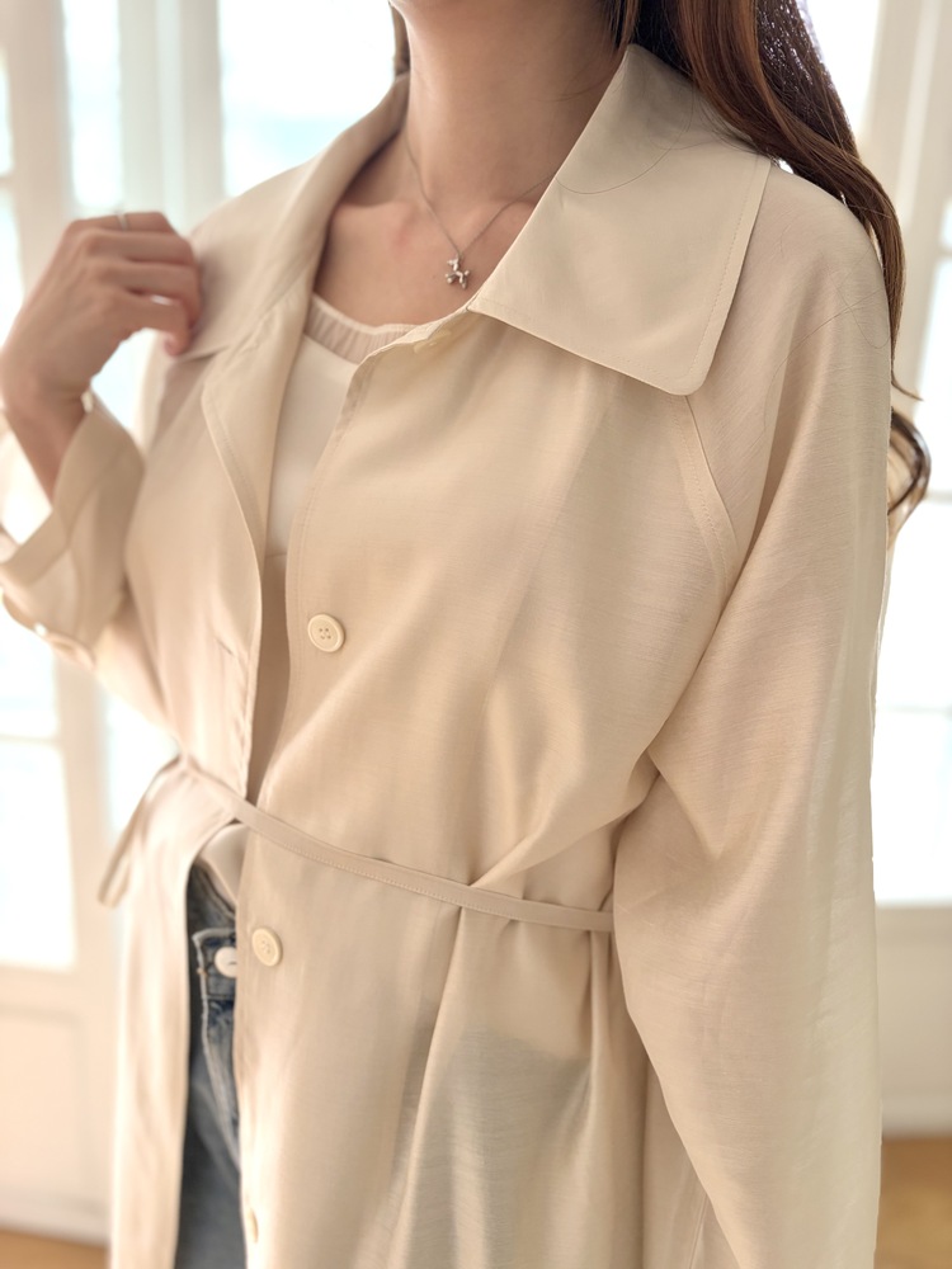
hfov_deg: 53.1
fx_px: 953
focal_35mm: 26
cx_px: 476
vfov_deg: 67.3
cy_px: 634
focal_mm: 5.96
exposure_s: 1/198
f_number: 1.6
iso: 125
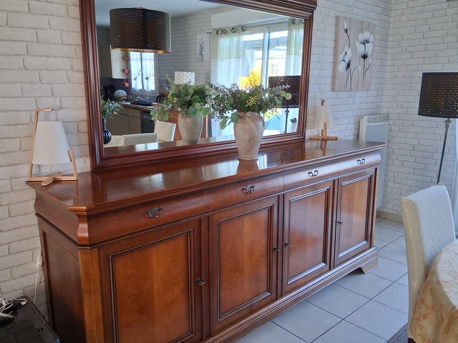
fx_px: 370
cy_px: 165
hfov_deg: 63.4
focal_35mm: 28
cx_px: 212
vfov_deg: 49.7
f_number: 1.8
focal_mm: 3.98
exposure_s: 1/120
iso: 400
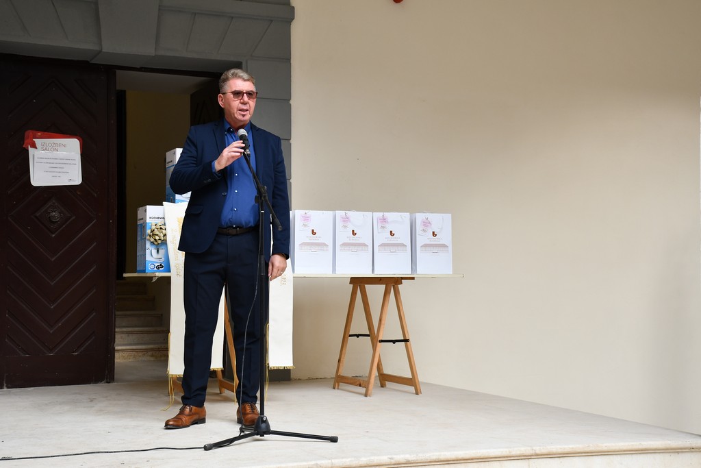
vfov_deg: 23.8
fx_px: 1110
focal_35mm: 57
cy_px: 234
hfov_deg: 35.0
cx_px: 350
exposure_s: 1/250
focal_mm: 38
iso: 250
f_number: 5.6
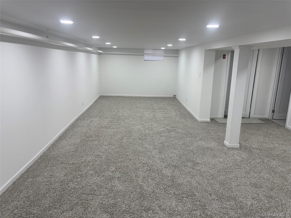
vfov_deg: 53.1
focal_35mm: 26
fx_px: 219
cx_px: 146
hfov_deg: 67.3
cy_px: 109
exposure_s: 1/120
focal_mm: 5.96
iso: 80
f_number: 1.6
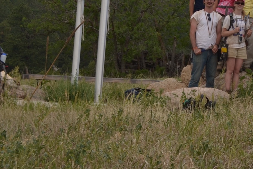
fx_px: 938
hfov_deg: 14.5
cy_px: -78
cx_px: 362
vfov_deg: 10.0
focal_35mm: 134
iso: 100
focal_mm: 29
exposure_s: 1/200
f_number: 9
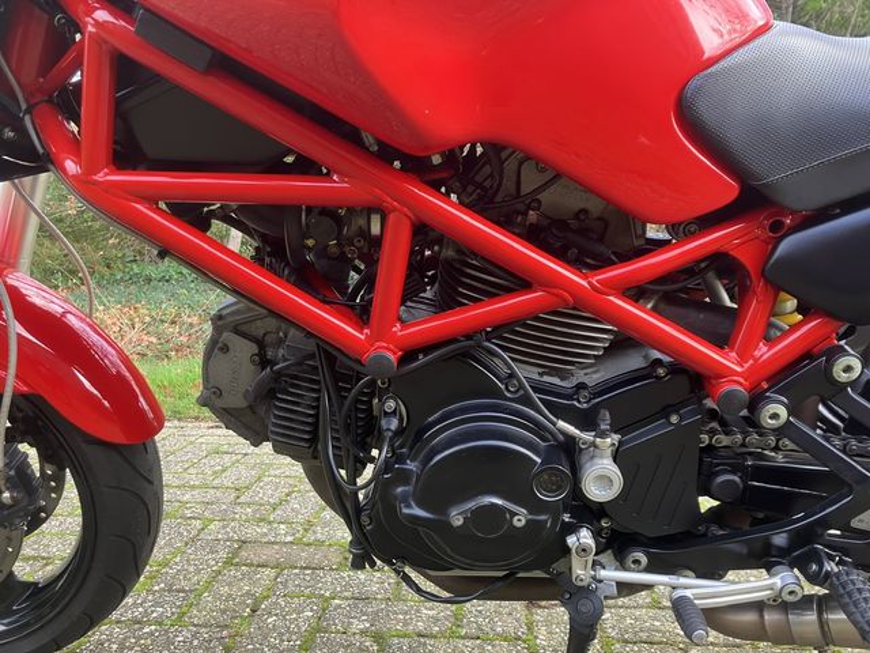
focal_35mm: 28
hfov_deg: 63.4
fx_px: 704
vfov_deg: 49.7
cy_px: 326
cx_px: 435
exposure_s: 1/65
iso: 80
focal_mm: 3.99
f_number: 1.8
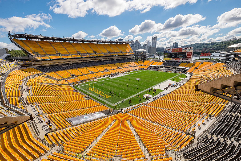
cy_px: 80
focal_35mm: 15
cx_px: 120
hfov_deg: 100.4
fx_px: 100
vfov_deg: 77.3
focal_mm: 10
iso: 400
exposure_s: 1/450
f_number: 11
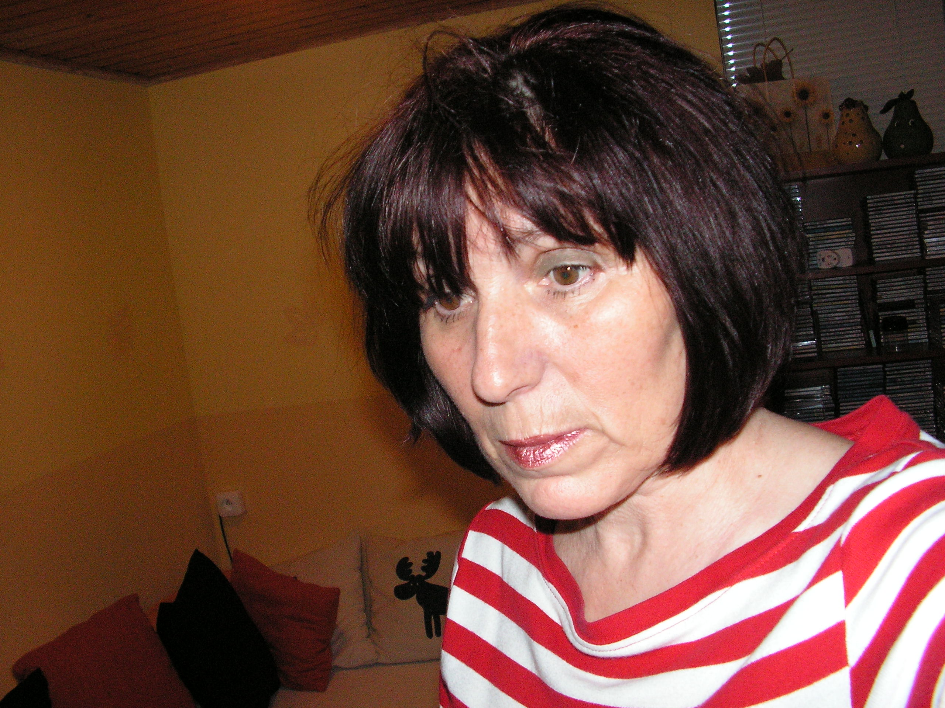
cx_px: 472
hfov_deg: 51.4
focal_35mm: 36
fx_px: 983
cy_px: 354
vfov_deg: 39.7
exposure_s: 1/40
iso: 160
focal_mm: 6
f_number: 3.2
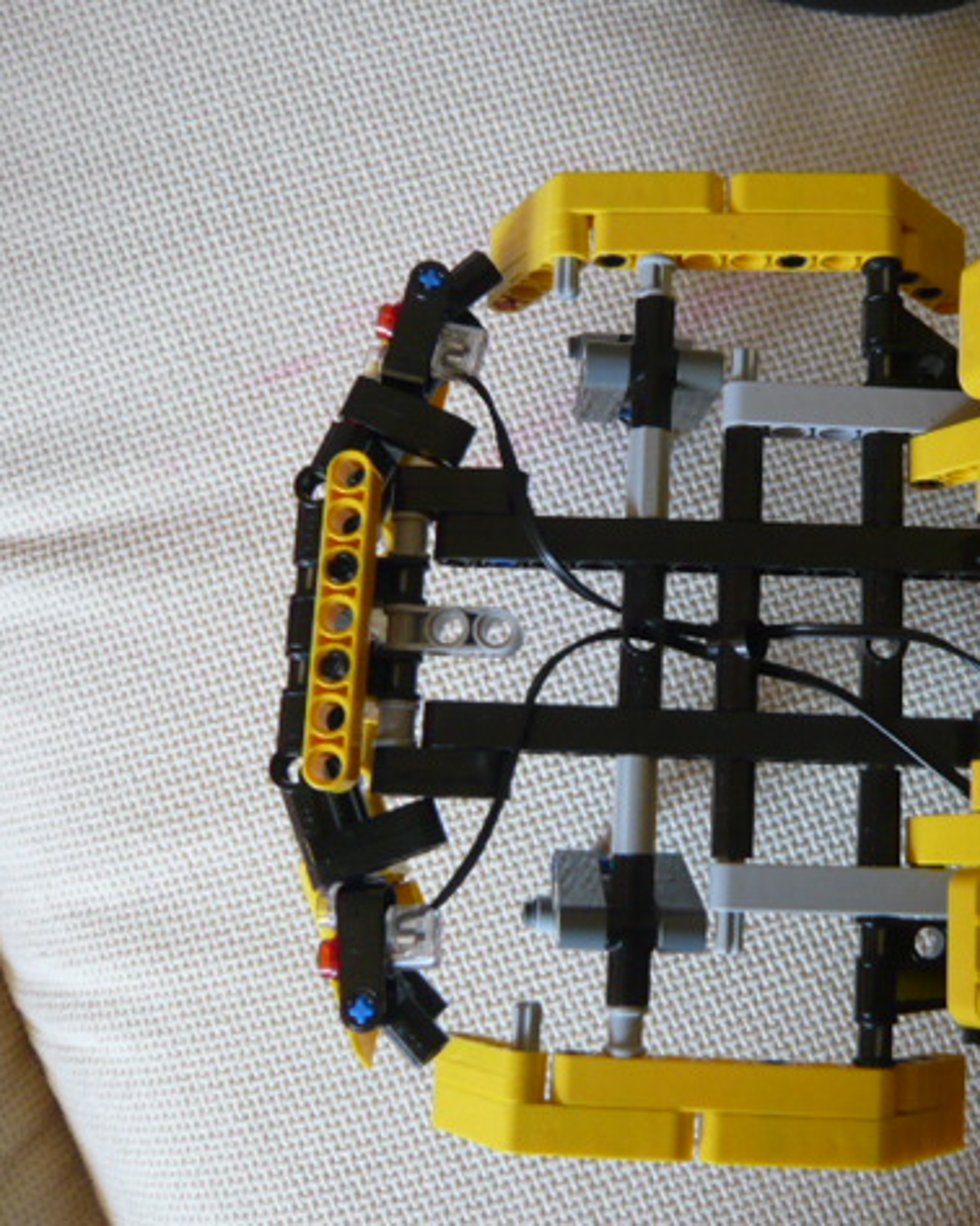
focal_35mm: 37
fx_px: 1342
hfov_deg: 38.9
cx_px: 752
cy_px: 619
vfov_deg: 49.1
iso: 125
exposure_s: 1/30
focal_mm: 4.6
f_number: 2.8
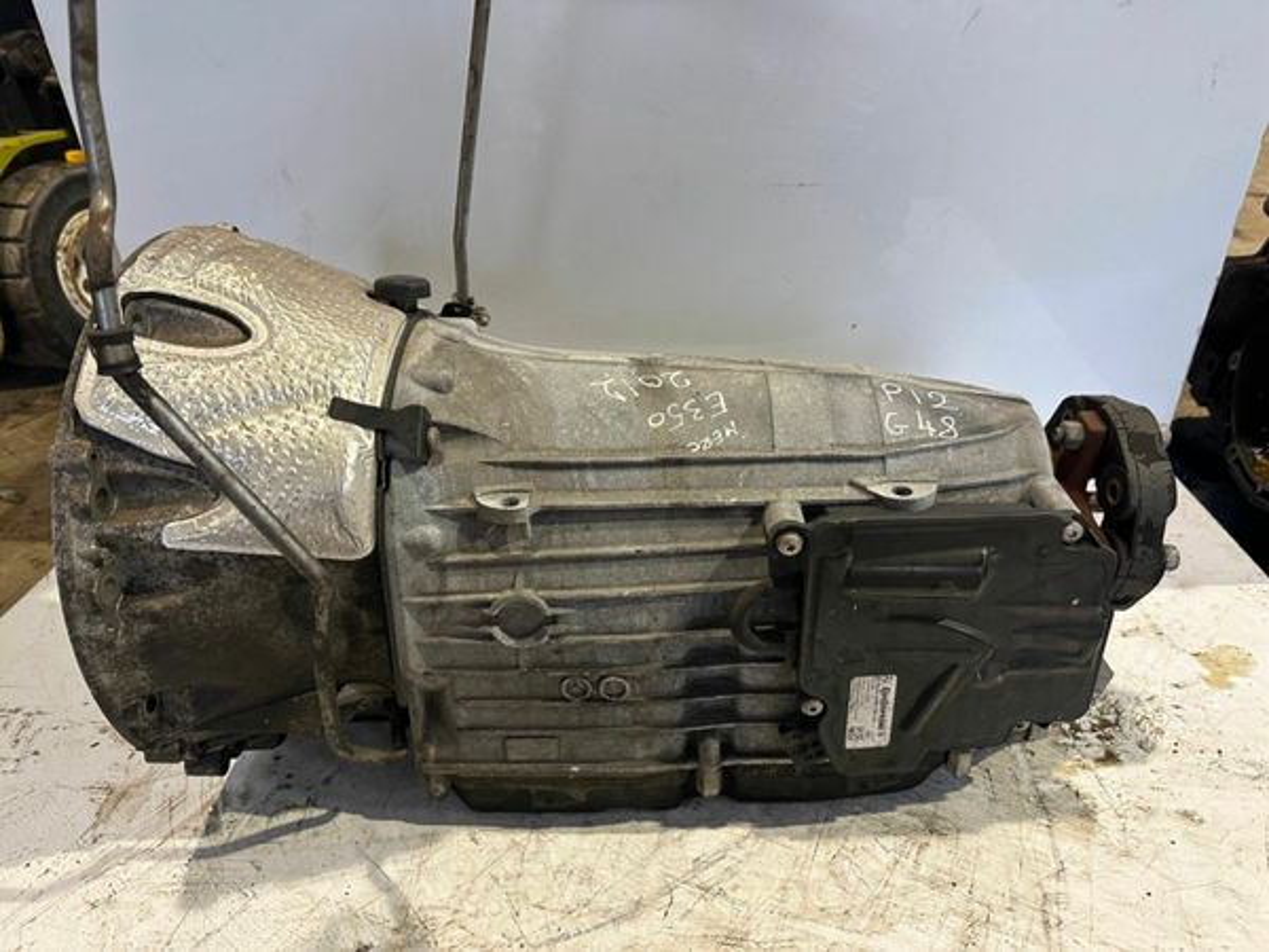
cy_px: 476
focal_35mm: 24
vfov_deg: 56.8
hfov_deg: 71.6
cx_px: 634
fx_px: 880
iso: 320
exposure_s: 1/50
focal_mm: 6.86
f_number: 1.78
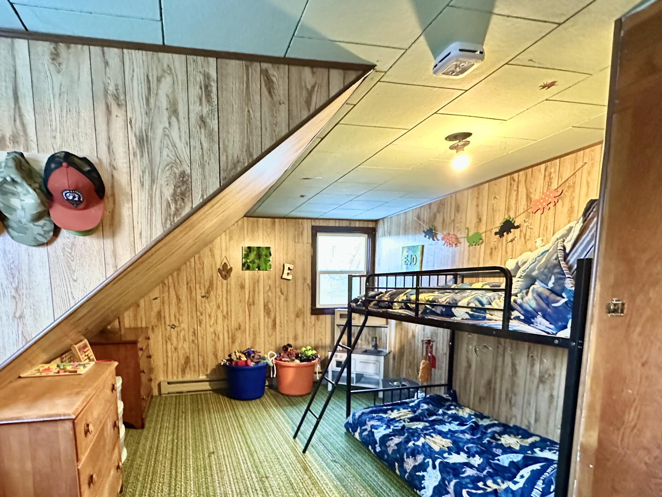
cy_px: 344
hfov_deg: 80.8
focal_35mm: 20
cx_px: 266
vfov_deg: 63.7
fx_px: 382
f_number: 2.2
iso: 1000
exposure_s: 1/60
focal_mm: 2.22
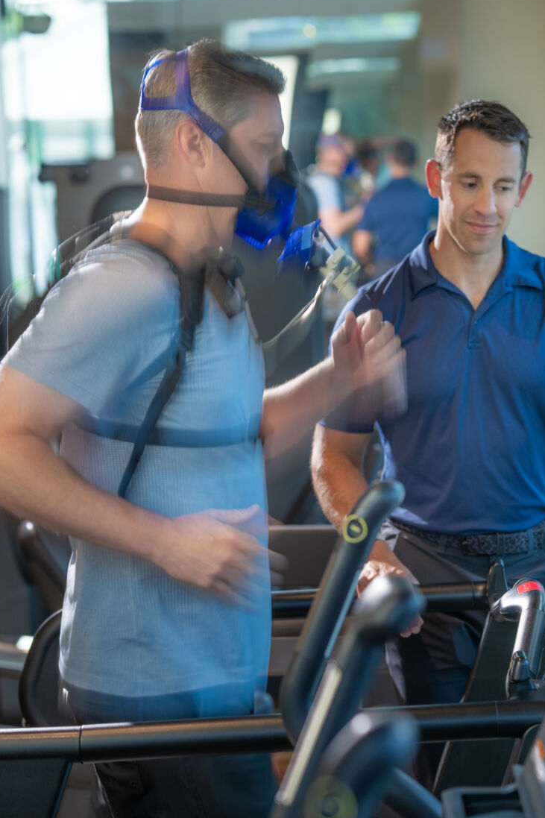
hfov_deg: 14.7
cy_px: 388
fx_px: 2112
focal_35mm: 93
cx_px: 286
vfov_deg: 21.9
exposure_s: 1/20
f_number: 3.5
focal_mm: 85
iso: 100
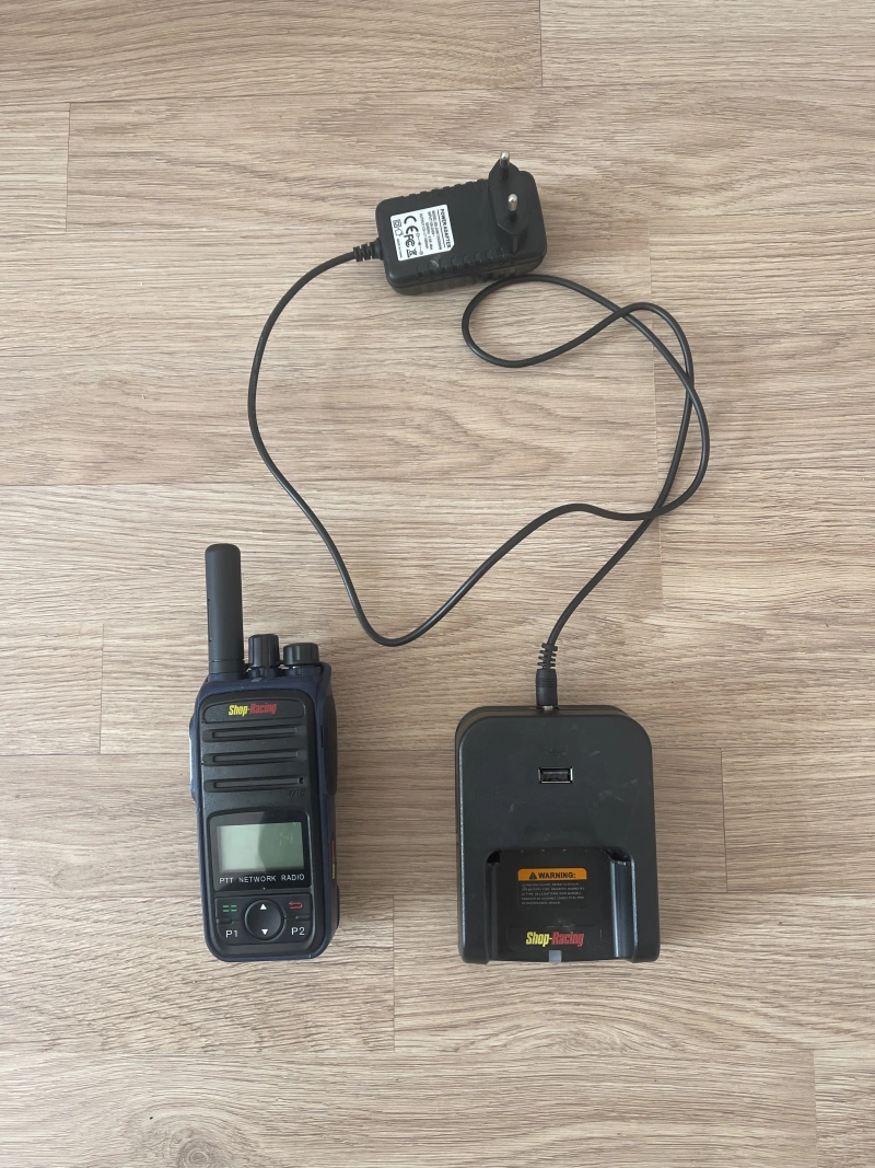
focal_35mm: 25
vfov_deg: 69.4
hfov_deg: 54.9
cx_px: 438
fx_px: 843
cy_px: 584
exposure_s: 1/106
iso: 125
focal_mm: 5.1
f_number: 1.6
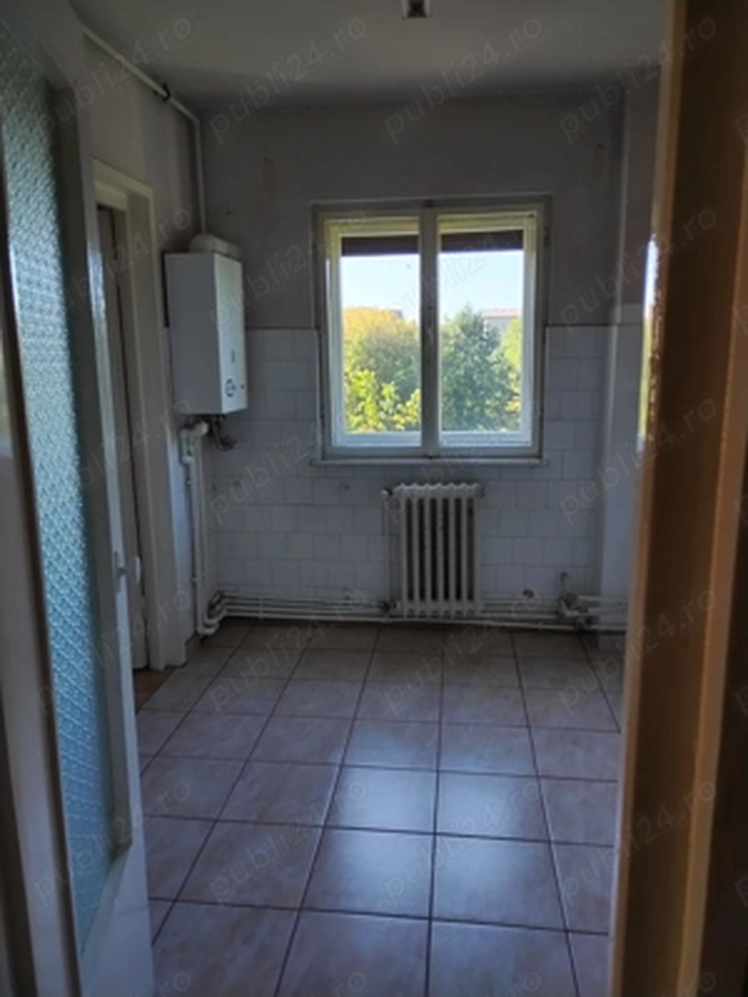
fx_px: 749
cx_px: 374
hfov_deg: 53.1
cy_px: 498
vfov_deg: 67.3
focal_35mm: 26
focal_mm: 4.75
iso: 109
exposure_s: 1/50
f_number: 1.8
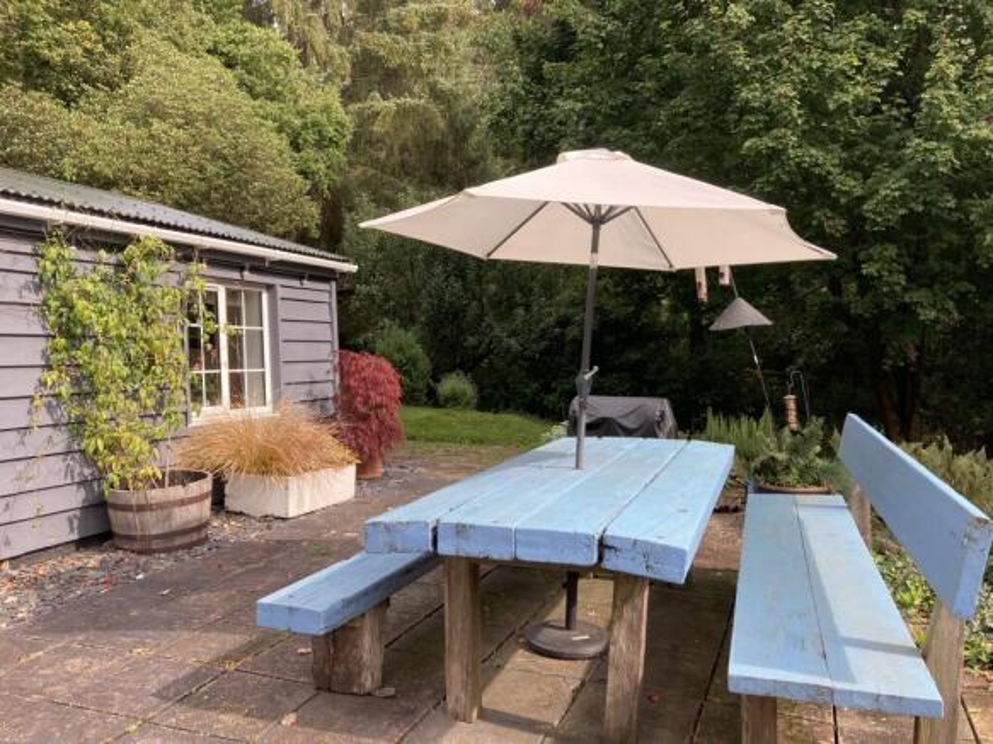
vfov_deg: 49.7
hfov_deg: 63.5
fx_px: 803
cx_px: 496
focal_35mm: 28
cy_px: 372
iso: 20
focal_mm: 3.99
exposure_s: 1/331
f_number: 1.8
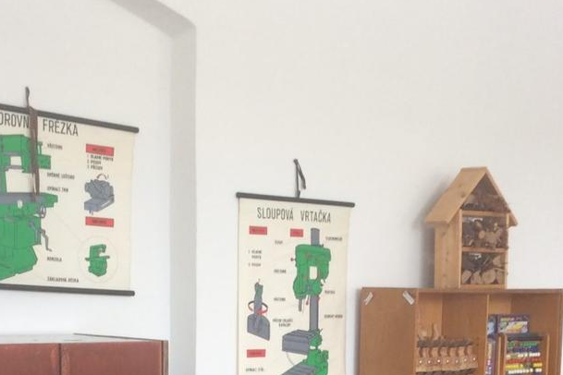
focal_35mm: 73
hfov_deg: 27.7
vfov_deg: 17.8
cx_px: 268
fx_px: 1142
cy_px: 442
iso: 40
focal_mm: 3.3
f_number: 2.4
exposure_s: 1/33
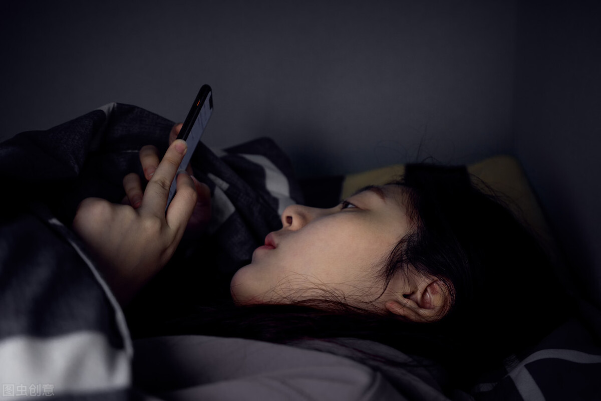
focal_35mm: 35
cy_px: 200
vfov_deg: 37.9
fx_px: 584
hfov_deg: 54.4
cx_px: 300
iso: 500
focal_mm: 35
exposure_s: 1/125
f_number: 4
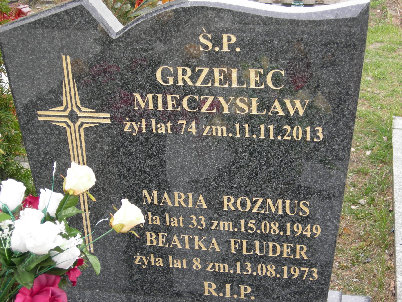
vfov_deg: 22.3
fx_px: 766
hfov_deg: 29.4
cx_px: 201
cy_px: 151
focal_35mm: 66
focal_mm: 13.7
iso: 64
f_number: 3.5
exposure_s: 1/77
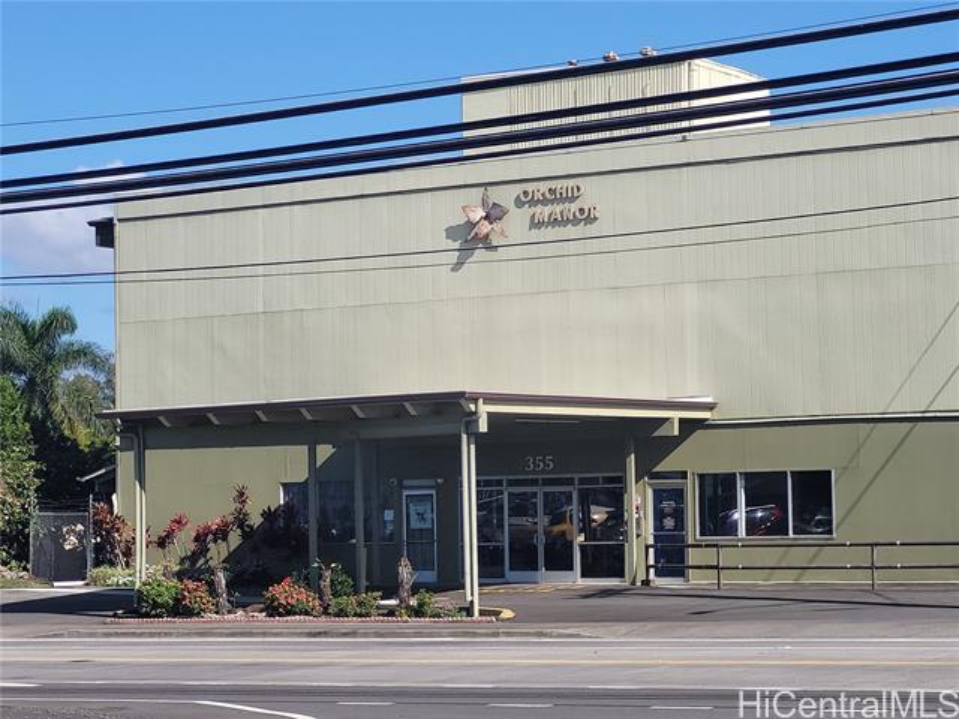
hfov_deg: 25.7
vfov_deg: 19.4
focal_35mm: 76
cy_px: 360
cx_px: 480
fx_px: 2106
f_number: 2.4
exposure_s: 1/1027
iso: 25
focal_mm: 7.12
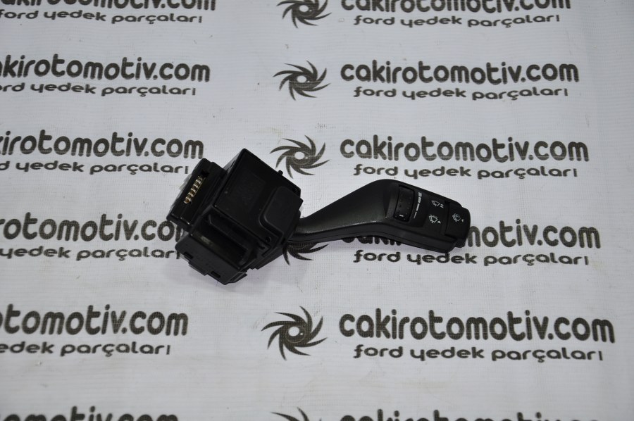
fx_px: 1530
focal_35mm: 87
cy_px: 210
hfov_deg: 23.4
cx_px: 317
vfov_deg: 15.7
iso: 200
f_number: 5
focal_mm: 58
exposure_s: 1/60
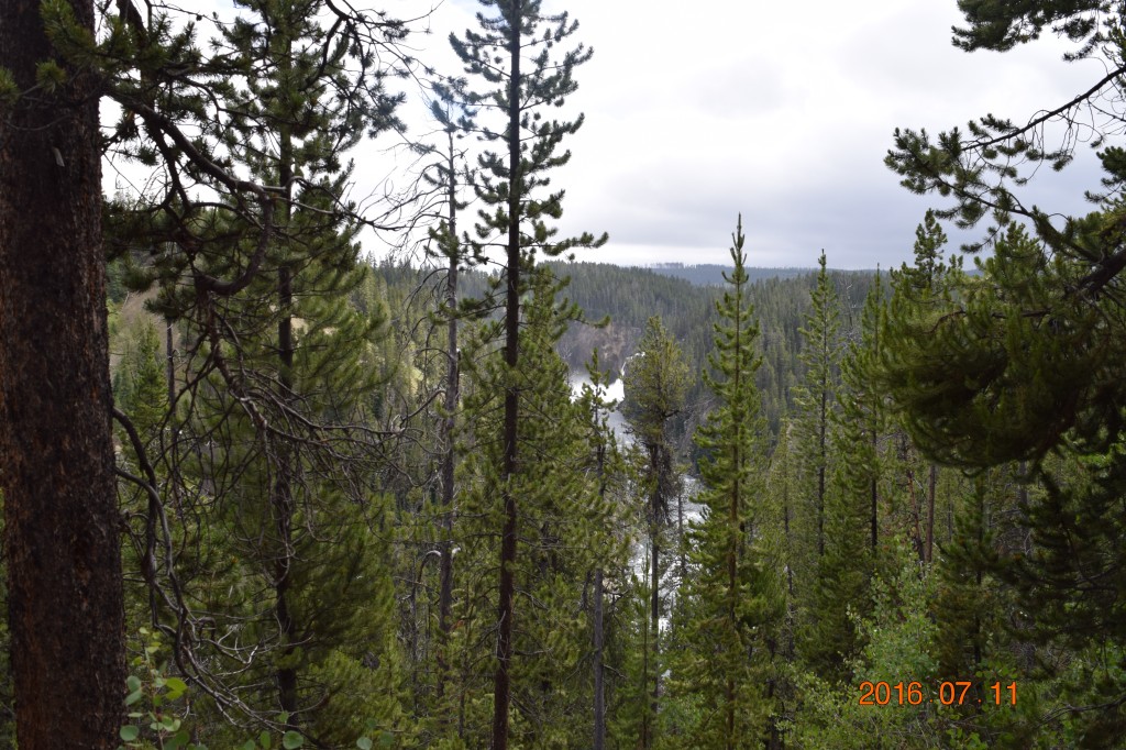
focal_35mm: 30
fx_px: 938
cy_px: 375
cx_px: 563
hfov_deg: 61.9
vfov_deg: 43.6
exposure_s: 1/250
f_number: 8
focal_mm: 20
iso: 200
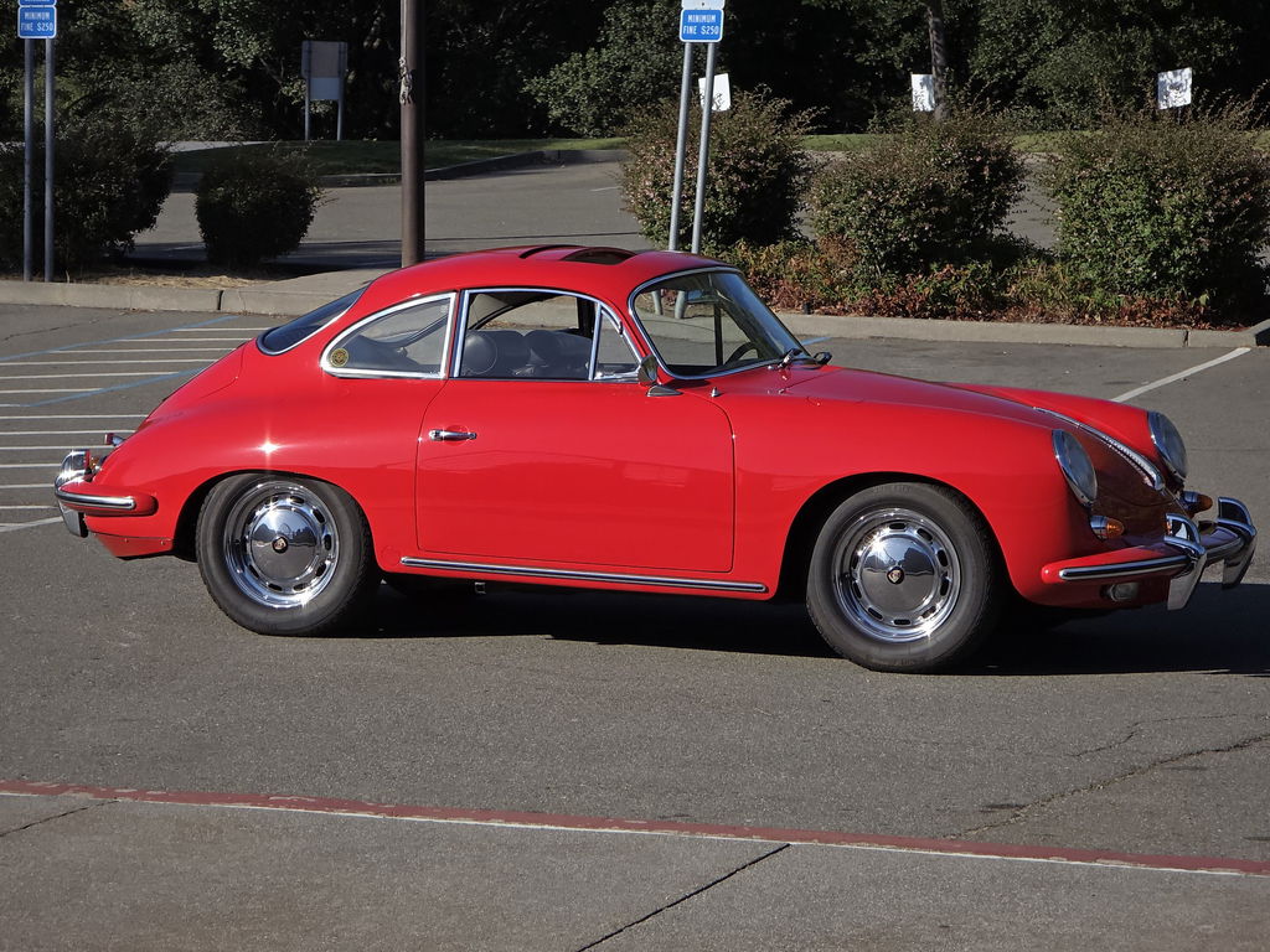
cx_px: 635
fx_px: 4219
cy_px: 476
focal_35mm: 115
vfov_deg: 12.9
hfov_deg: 17.1
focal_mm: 18.6
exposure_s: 1/1654
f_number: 3.4
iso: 64
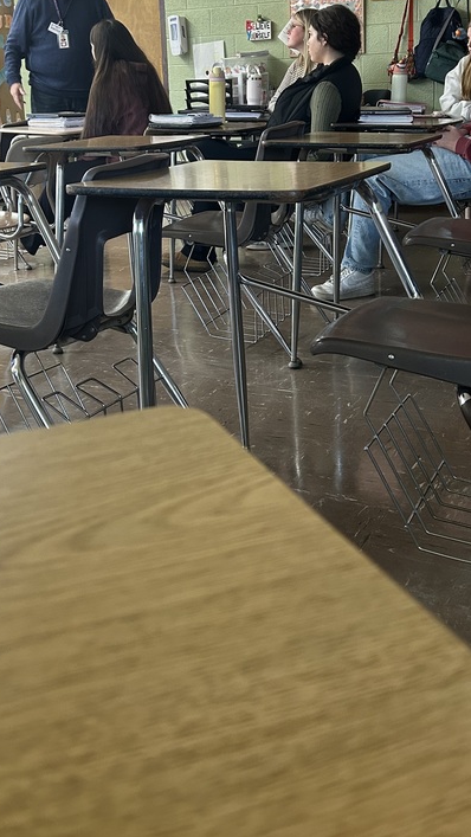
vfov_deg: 48.9
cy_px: 314
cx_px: 209
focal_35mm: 41
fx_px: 910
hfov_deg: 29.0
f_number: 1.5
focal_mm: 5.7
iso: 250
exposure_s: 1/60
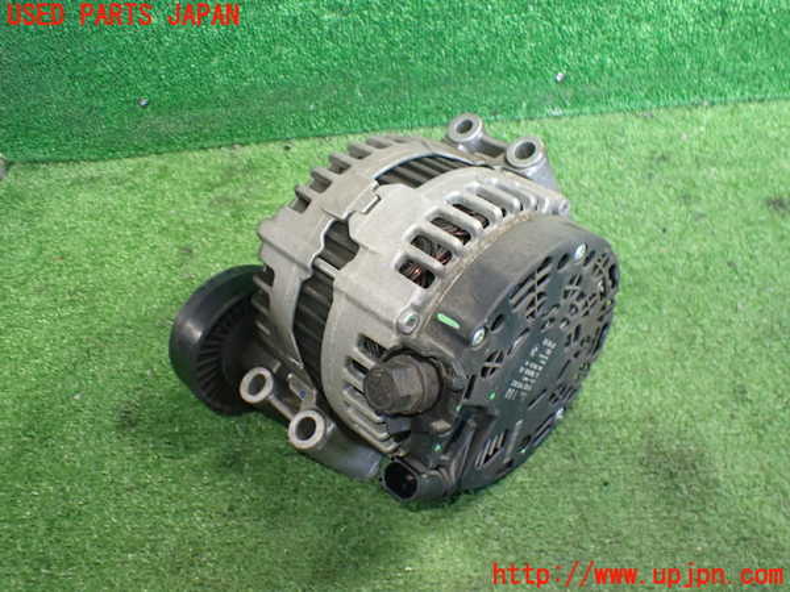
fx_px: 685
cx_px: 395
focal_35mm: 30
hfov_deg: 60.0
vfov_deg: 46.8
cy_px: 296
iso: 800
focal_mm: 5.4
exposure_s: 1/50
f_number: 2.3
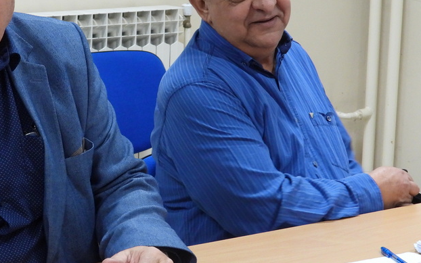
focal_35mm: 133
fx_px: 1526
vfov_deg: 9.9
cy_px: 124
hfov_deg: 15.6
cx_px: 72
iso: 400
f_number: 3.5
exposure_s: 1/20
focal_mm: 11.7
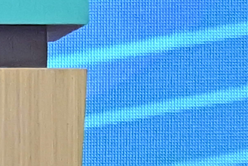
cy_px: -278
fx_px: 8481
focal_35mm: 1231
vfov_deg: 1.1
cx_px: -314
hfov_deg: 1.7
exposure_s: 1/160
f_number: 5
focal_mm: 120
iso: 4000
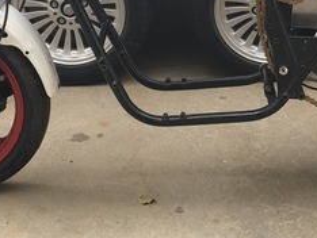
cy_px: 49
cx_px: 182
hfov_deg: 19.8
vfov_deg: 14.9
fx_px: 908
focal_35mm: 99
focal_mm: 4.15
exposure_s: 1/50
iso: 25
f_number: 2.2
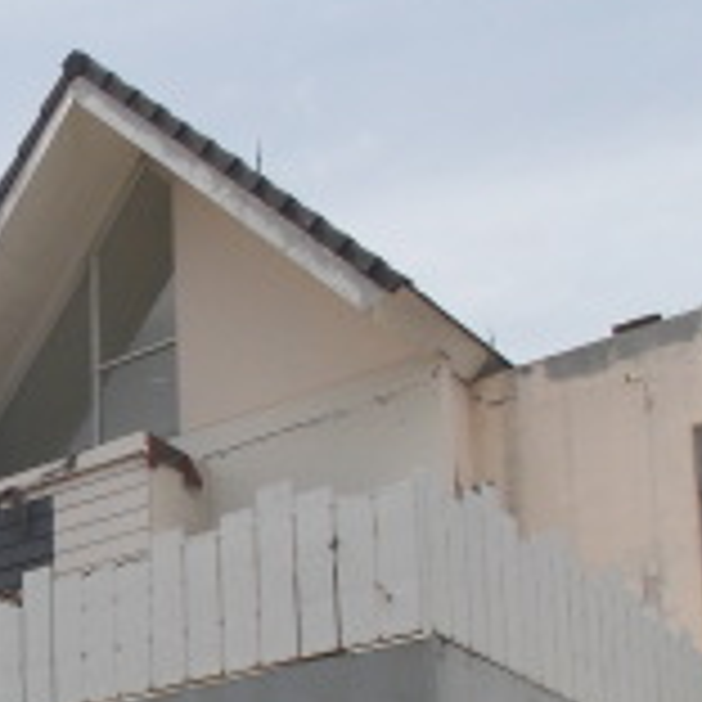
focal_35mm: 80
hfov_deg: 19.3
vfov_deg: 20.0
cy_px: 896
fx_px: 1836
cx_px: -304
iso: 80
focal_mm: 4
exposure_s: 1/1000
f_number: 3.1
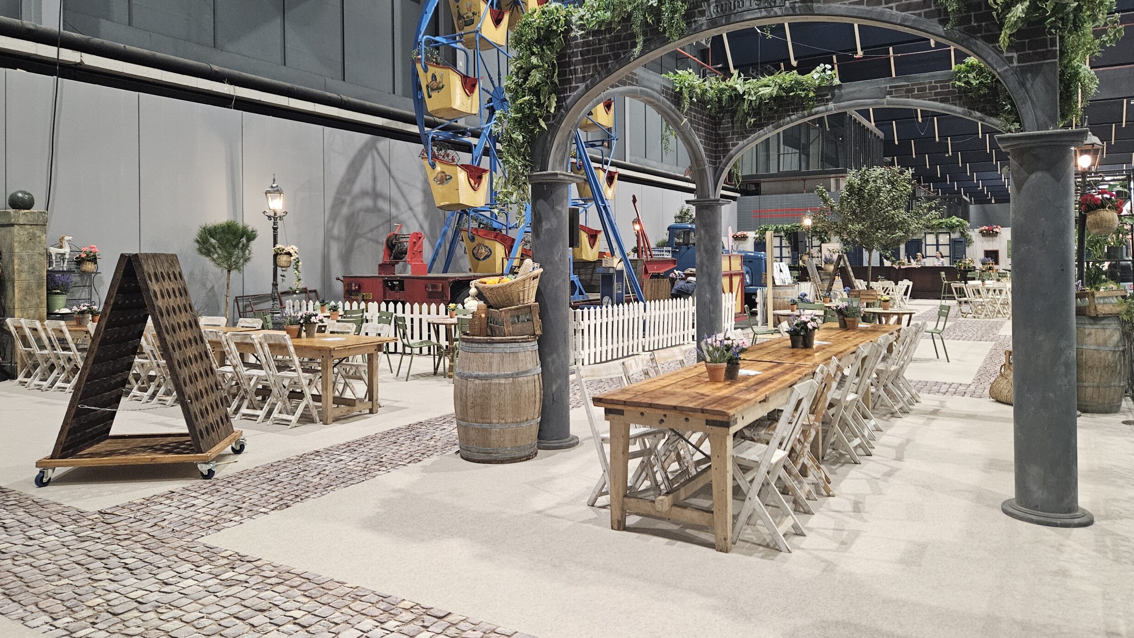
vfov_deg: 44.2
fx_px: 782
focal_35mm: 26
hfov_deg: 71.9
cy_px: 263
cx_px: 562
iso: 800
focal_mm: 5.4
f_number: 1.8
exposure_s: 1/100
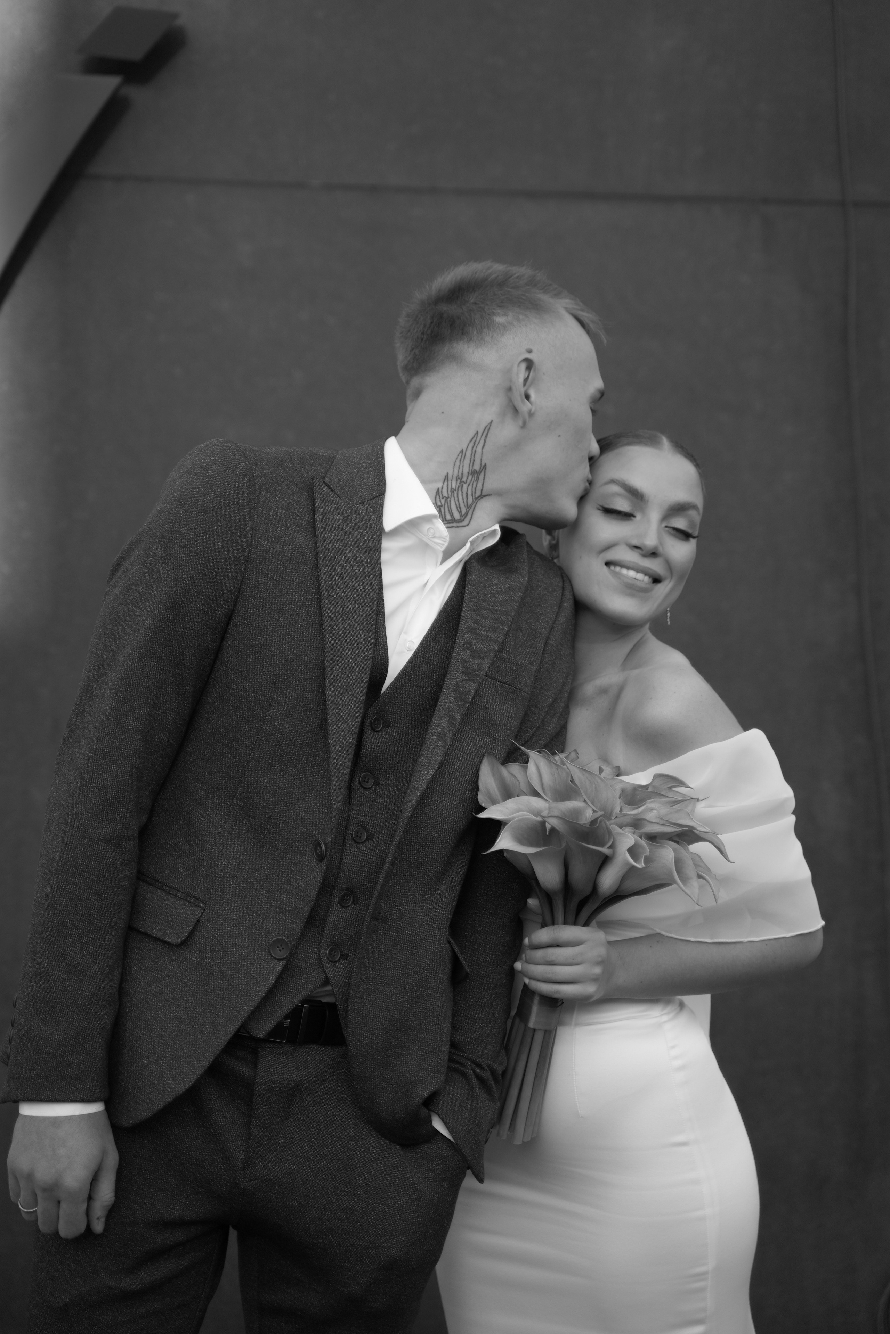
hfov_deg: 18.2
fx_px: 2781
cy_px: 667
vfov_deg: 27.0
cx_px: 445
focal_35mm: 75
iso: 200
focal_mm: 75
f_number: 2.8
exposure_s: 1/1250
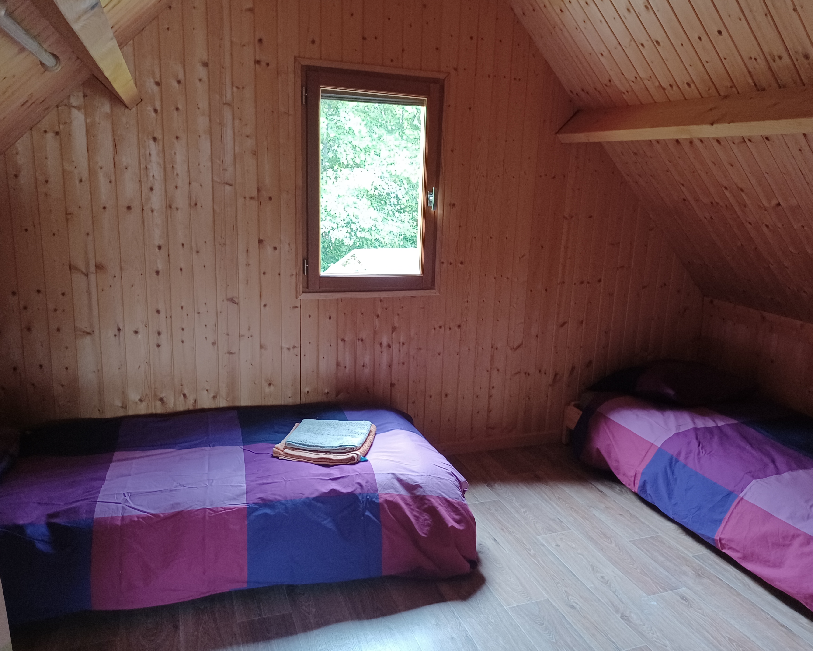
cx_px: 447
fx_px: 674
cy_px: 332
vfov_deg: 51.5
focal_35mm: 28
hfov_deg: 62.1
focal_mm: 4.6
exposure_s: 1/25
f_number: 1.8
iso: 320
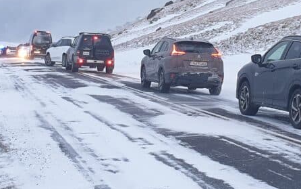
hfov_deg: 46.1
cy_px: 32
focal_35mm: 43
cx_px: 167
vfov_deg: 29.1
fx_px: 353
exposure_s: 1/50
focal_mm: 4.3
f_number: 2.4
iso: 125
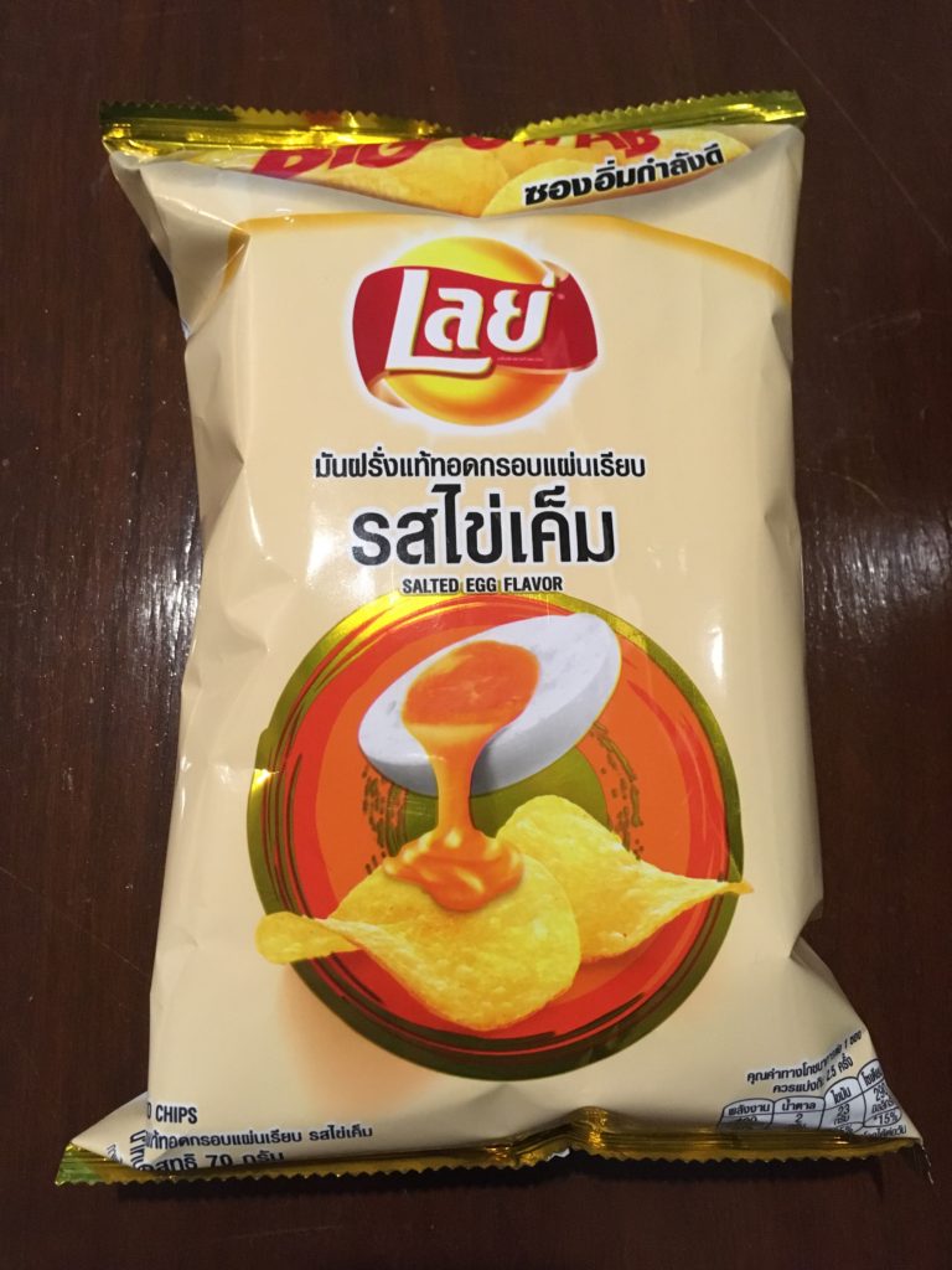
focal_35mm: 29
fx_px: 1063
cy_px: 635
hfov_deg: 48.2
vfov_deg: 61.7
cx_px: 476
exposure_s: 1/17
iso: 320
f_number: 2.2
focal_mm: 4.15
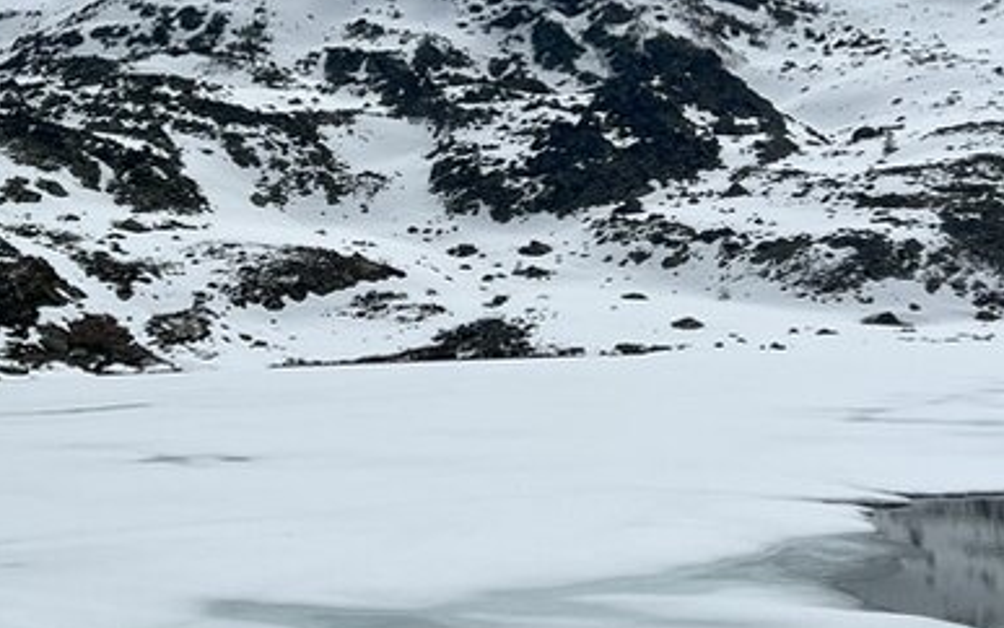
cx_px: 366
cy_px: 197
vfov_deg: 22.6
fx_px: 1560
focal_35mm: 57
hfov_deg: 35.4
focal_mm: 5.7
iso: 32
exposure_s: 1/23256
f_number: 1.5
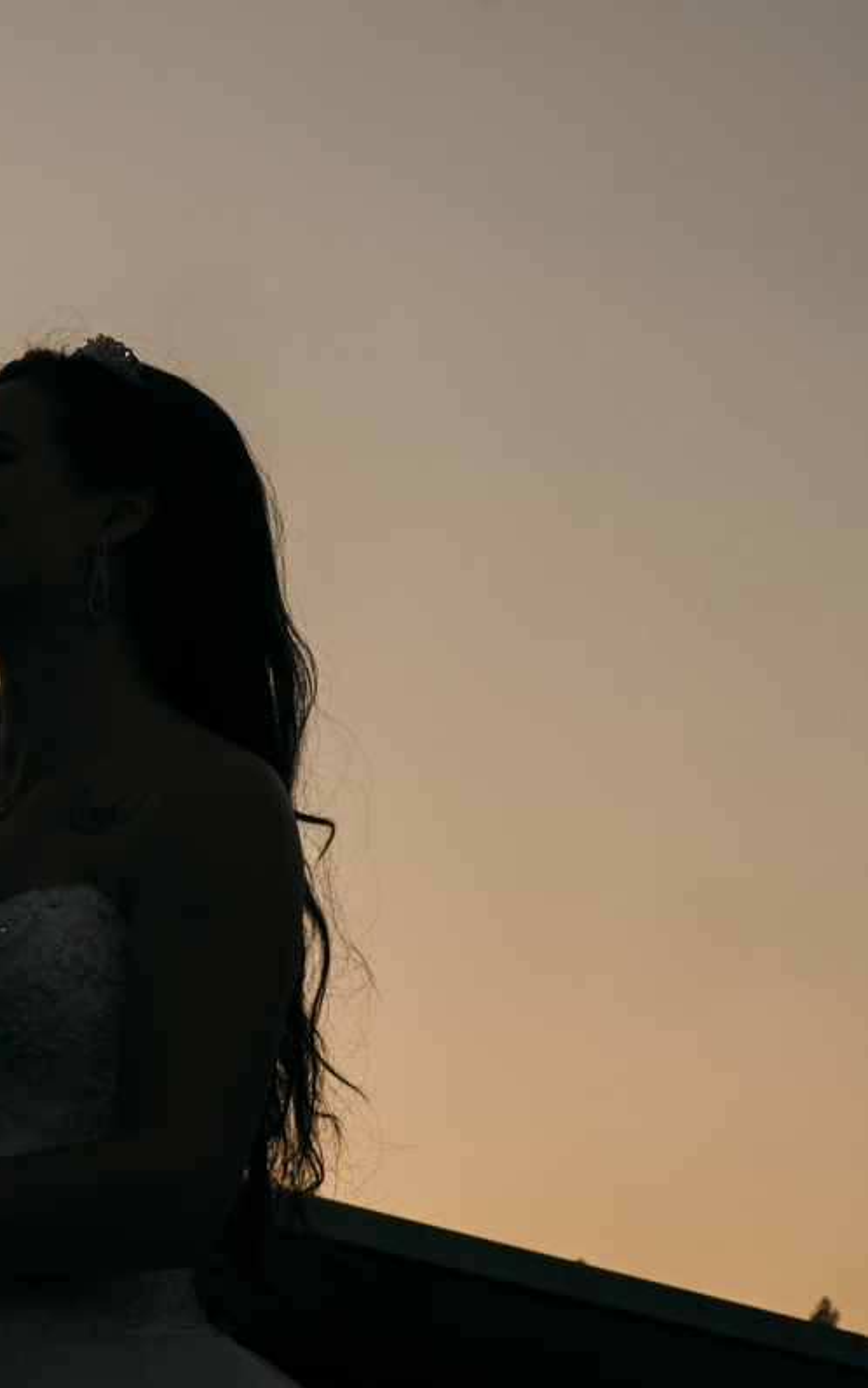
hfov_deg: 10.1
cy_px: 696
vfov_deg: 16.2
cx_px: 28
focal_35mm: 129
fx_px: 4879
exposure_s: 1/250
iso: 1250
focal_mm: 56
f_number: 14
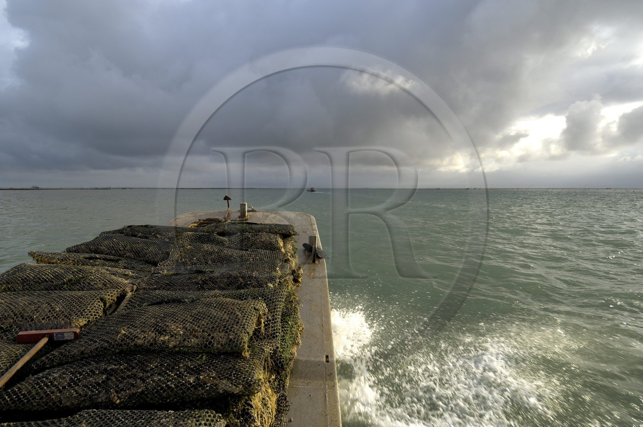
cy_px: 214
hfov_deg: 85.5
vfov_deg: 63.1
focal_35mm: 20
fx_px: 348
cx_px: 322
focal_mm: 13
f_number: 6.7
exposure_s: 1/160
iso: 100
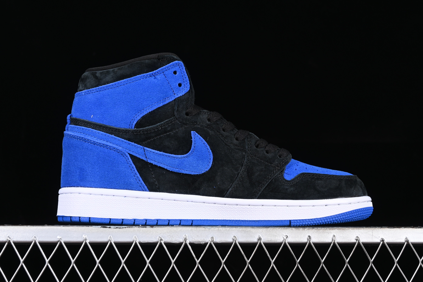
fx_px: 881
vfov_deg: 18.2
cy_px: 141
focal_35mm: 75
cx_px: 212
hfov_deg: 27.0
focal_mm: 50
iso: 160
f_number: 6.3
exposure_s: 1/60
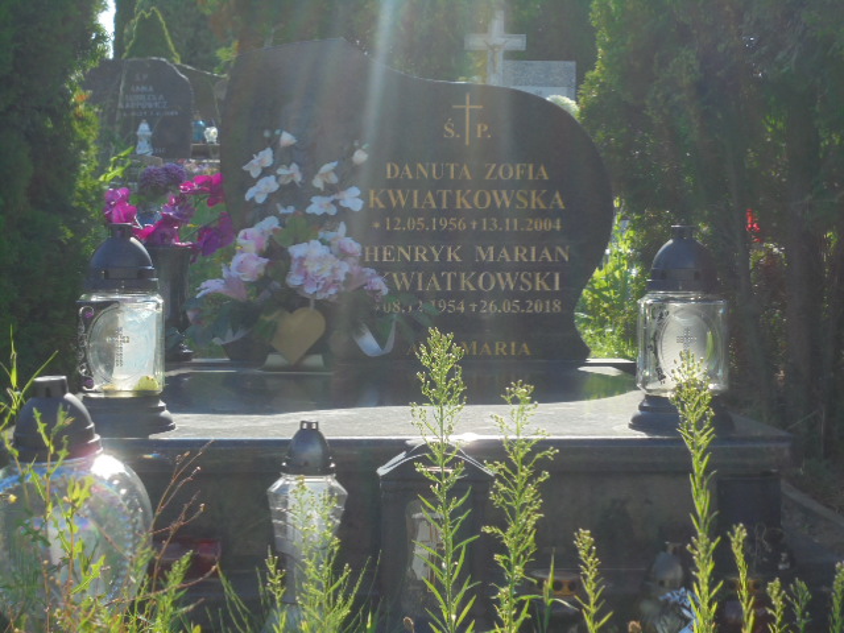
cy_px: 316
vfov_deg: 22.9
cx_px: 422
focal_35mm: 64
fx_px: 1560
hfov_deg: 30.3
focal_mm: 11.5
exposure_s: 1/250
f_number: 5.6
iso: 100
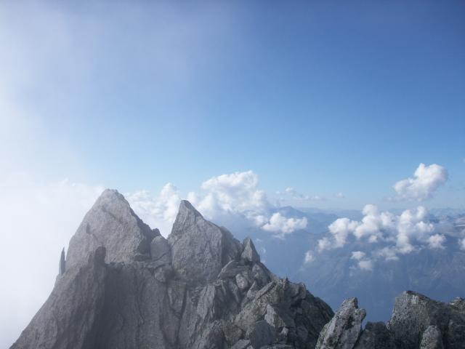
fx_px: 497
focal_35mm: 37
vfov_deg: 38.7
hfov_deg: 50.1
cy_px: 174
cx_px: 232
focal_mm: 7.7
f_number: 7.1
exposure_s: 1/400
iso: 50
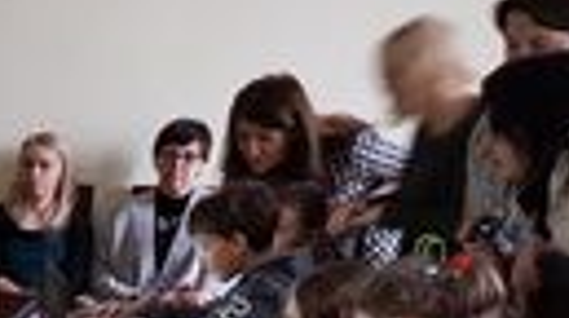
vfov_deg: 11.3
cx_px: -371
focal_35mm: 99
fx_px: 1491
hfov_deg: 18.3
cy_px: 579
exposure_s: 1/13
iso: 200
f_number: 1.7
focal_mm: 4.2
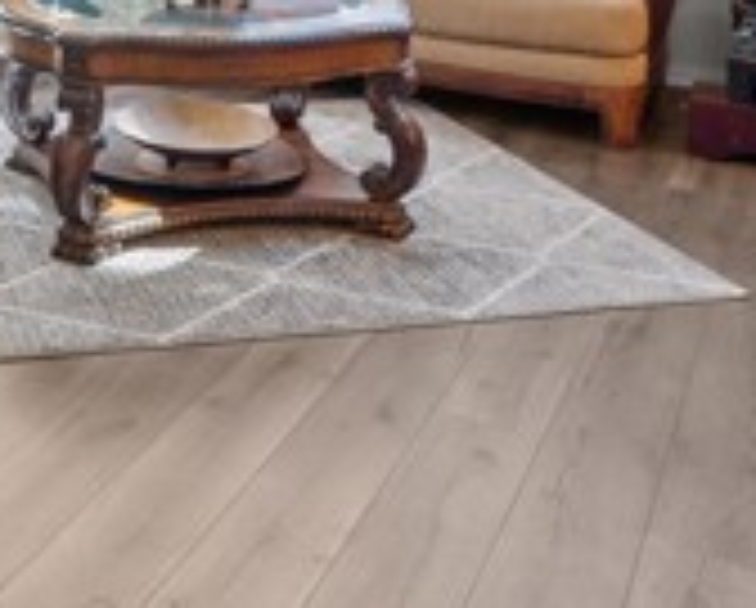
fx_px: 1121
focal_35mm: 50
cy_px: -263
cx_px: 9
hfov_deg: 34.1
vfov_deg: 24.6
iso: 100
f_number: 9
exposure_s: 2.5
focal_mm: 14
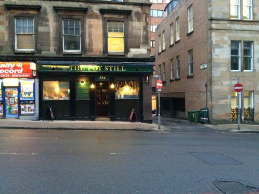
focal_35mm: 29
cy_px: 97
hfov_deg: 61.7
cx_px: 130
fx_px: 217
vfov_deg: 48.2
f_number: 2.2
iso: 320
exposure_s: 1/30
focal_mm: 4.15
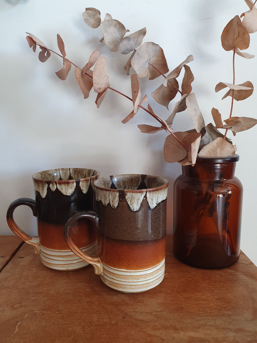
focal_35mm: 26
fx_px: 257
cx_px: 128
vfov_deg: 67.3
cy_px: 172
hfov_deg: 53.1
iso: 200
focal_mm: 4.32
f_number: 2.4
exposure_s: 1/40
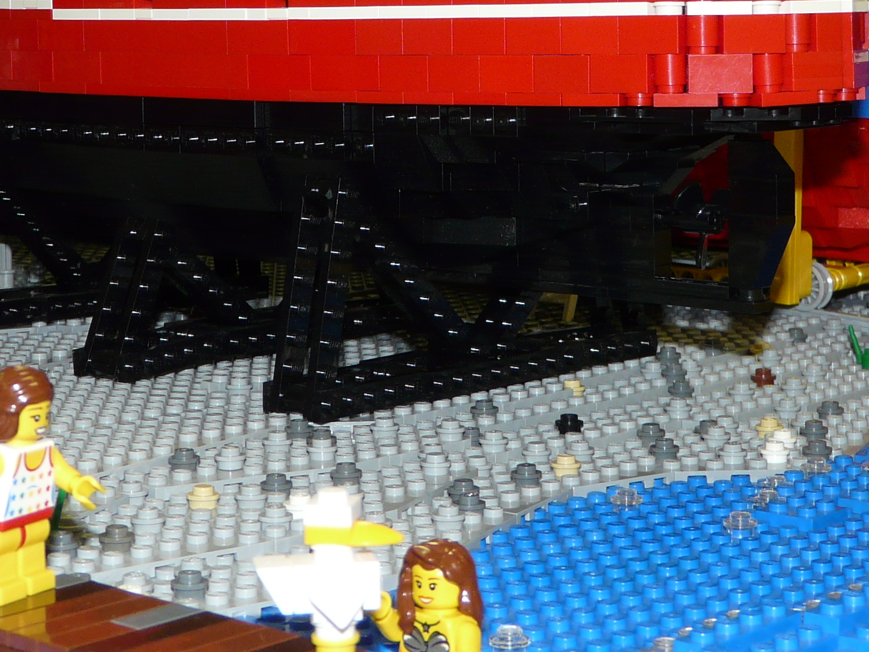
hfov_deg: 22.3
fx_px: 2209
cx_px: 447
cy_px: 41
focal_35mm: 88
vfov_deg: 16.5
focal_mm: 6.4
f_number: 3.2
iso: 100
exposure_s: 1/40
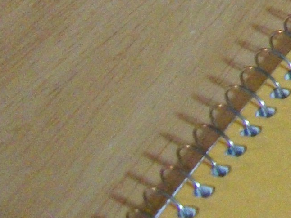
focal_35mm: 198
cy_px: -233
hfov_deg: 8.6
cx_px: 805
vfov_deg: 7.2
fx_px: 1665
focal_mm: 5.7
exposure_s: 1/15
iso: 160
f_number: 2.9
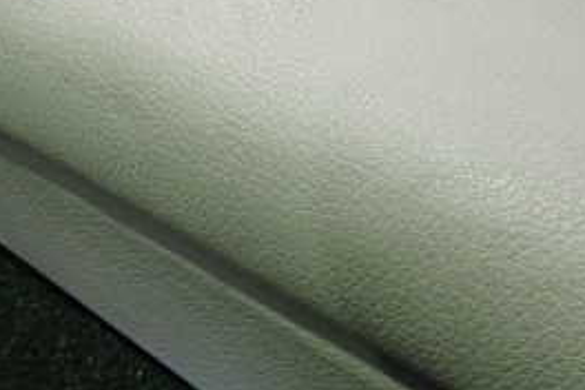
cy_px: -13
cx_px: 91
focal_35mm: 59
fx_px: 959
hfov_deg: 32.7
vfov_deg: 22.0
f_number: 2
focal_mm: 4.5
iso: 640
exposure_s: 1/80
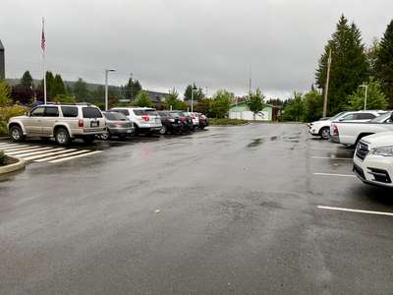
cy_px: 148
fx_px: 295
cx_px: 196
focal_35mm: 26
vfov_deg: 53.1
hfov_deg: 67.3
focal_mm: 4.25
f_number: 1.8
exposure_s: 1/121
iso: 64
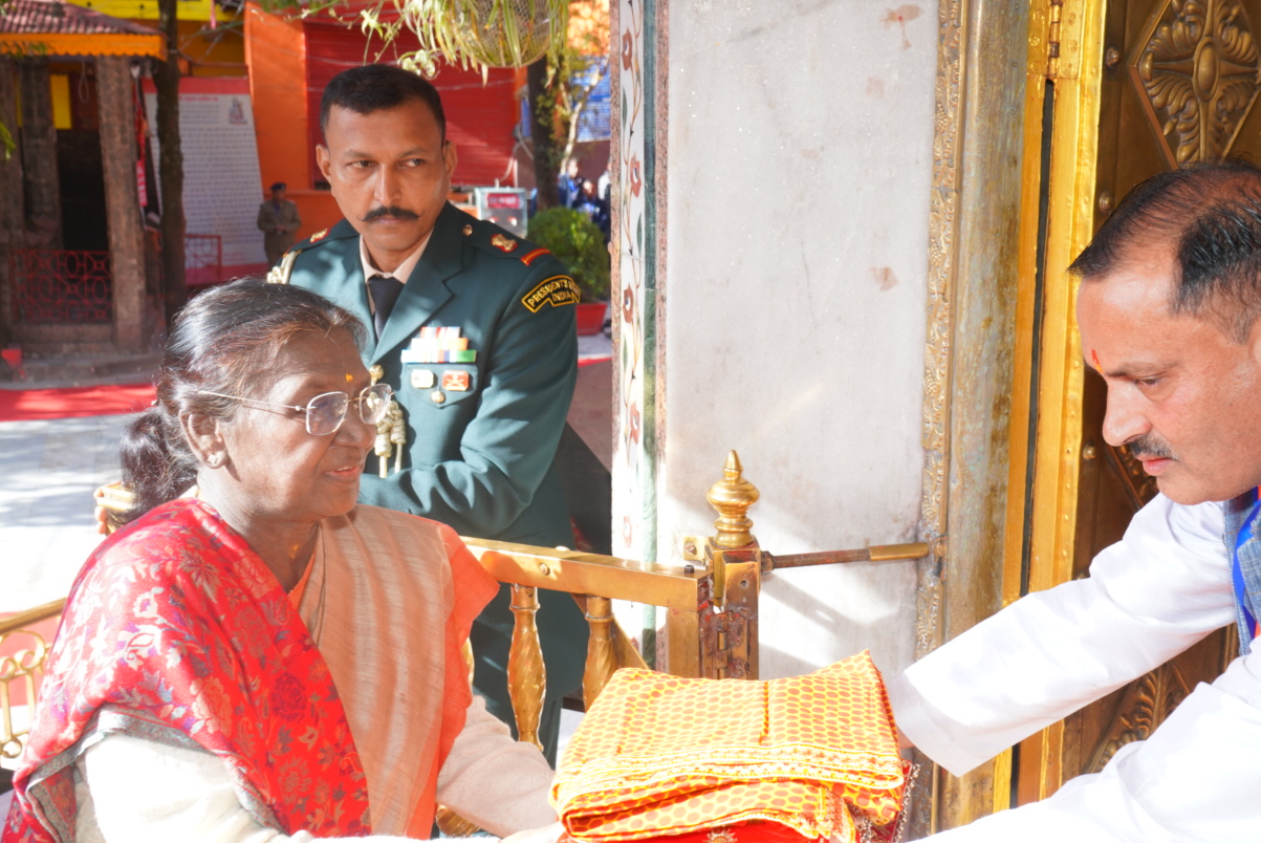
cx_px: 821
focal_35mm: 43
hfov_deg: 44.9
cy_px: 440
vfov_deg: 31.2
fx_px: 1507
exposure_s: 1/160
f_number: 7.1
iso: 400
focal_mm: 32
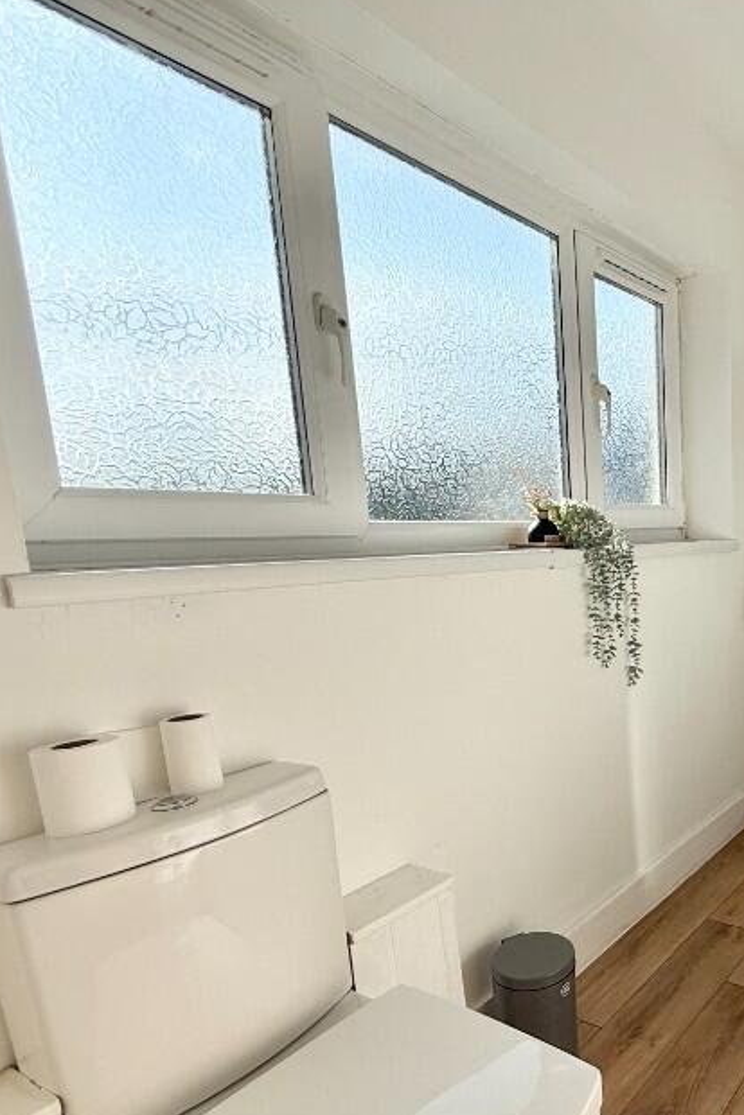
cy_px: 668
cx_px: 703
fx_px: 744
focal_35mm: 24
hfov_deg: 46.5
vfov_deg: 73.0
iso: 64
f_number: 2.2
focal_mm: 2.22
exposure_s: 1/1068
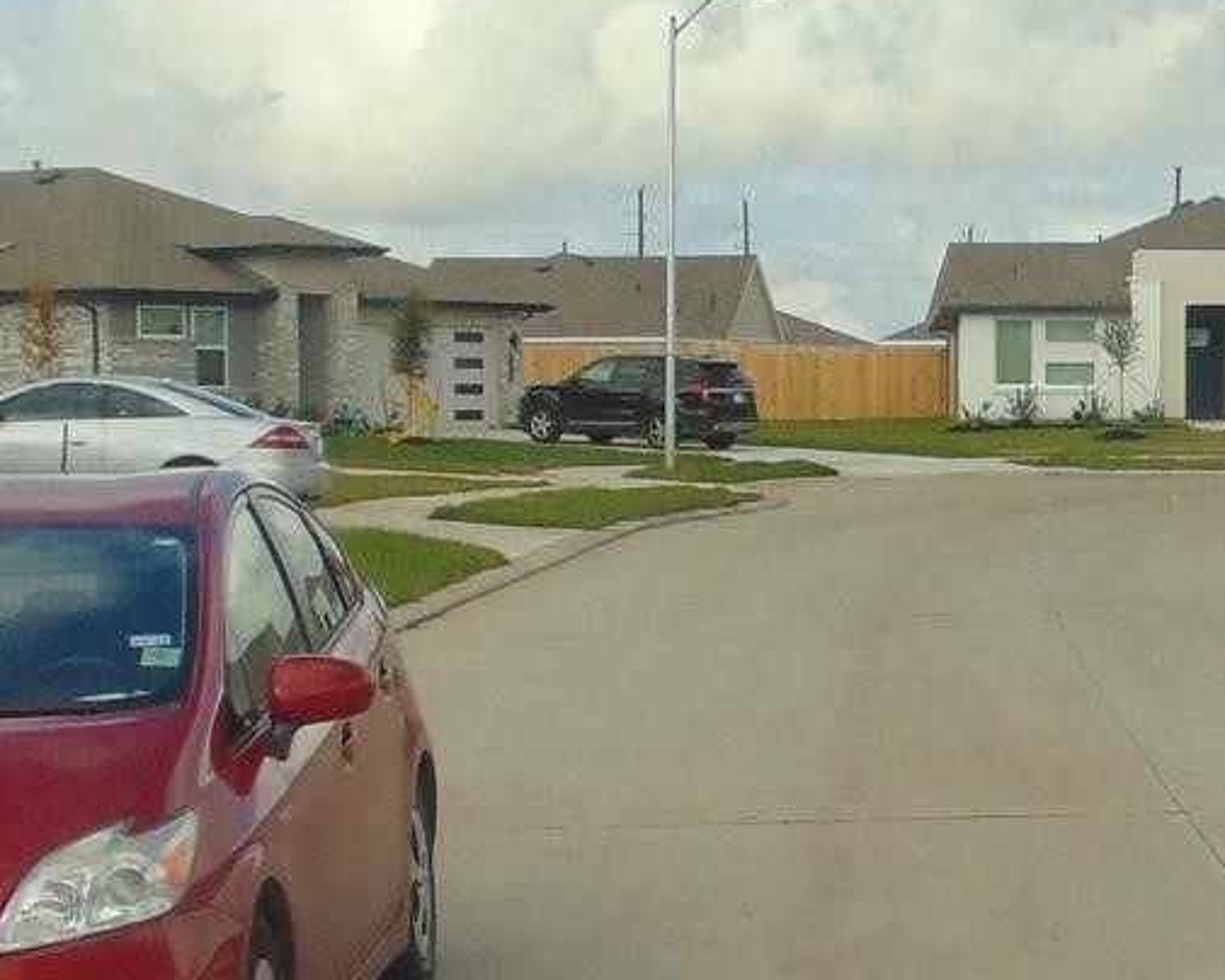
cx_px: 990
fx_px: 3589
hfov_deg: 19.2
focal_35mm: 99
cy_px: 825
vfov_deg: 15.4
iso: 80
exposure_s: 1/320
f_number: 7.7
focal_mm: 4.5
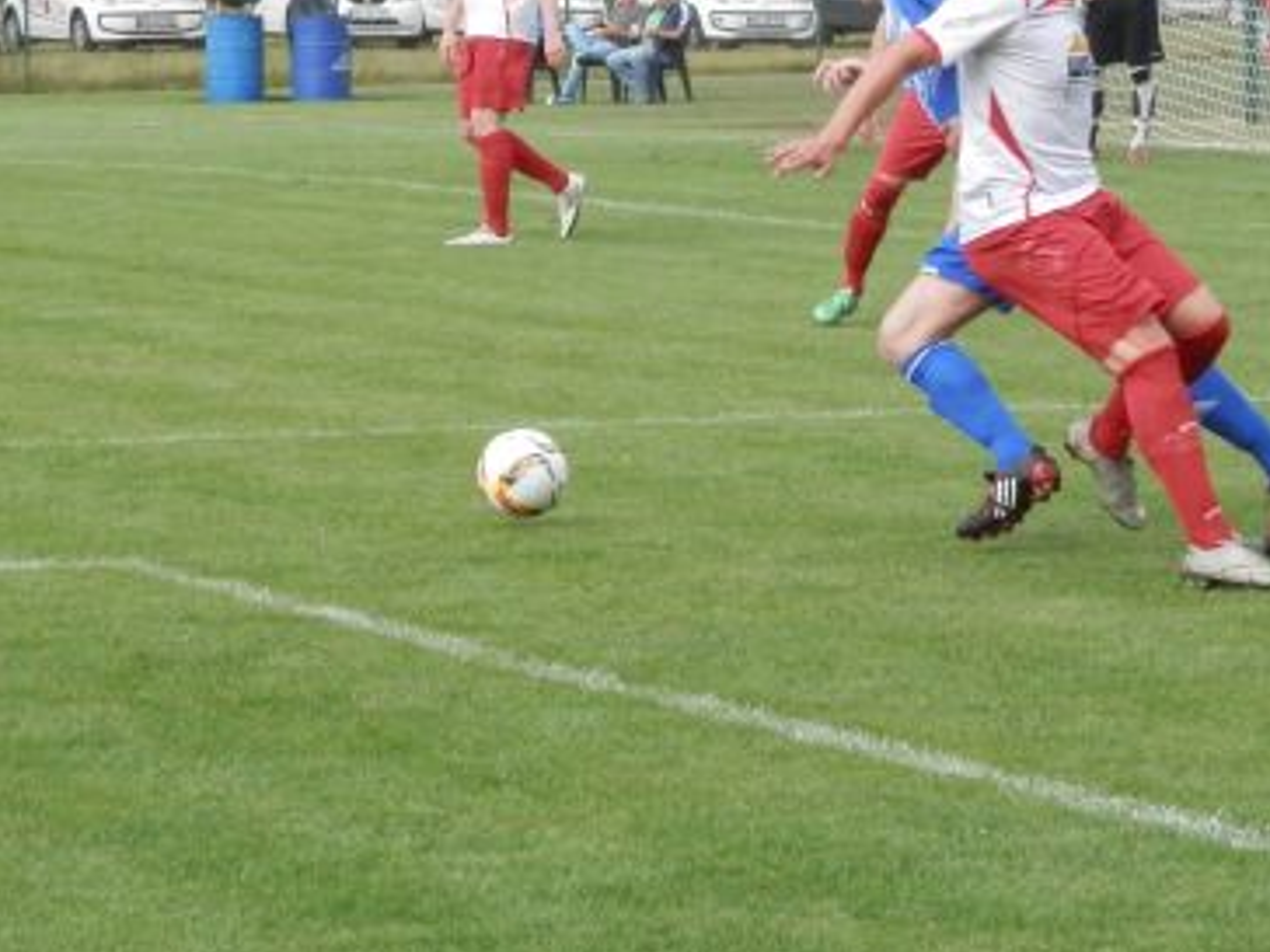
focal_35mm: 207
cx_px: 736
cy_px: 206
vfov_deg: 7.2
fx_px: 7594
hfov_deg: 9.6
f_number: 5.2
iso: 200
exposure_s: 1/500
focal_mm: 20.9
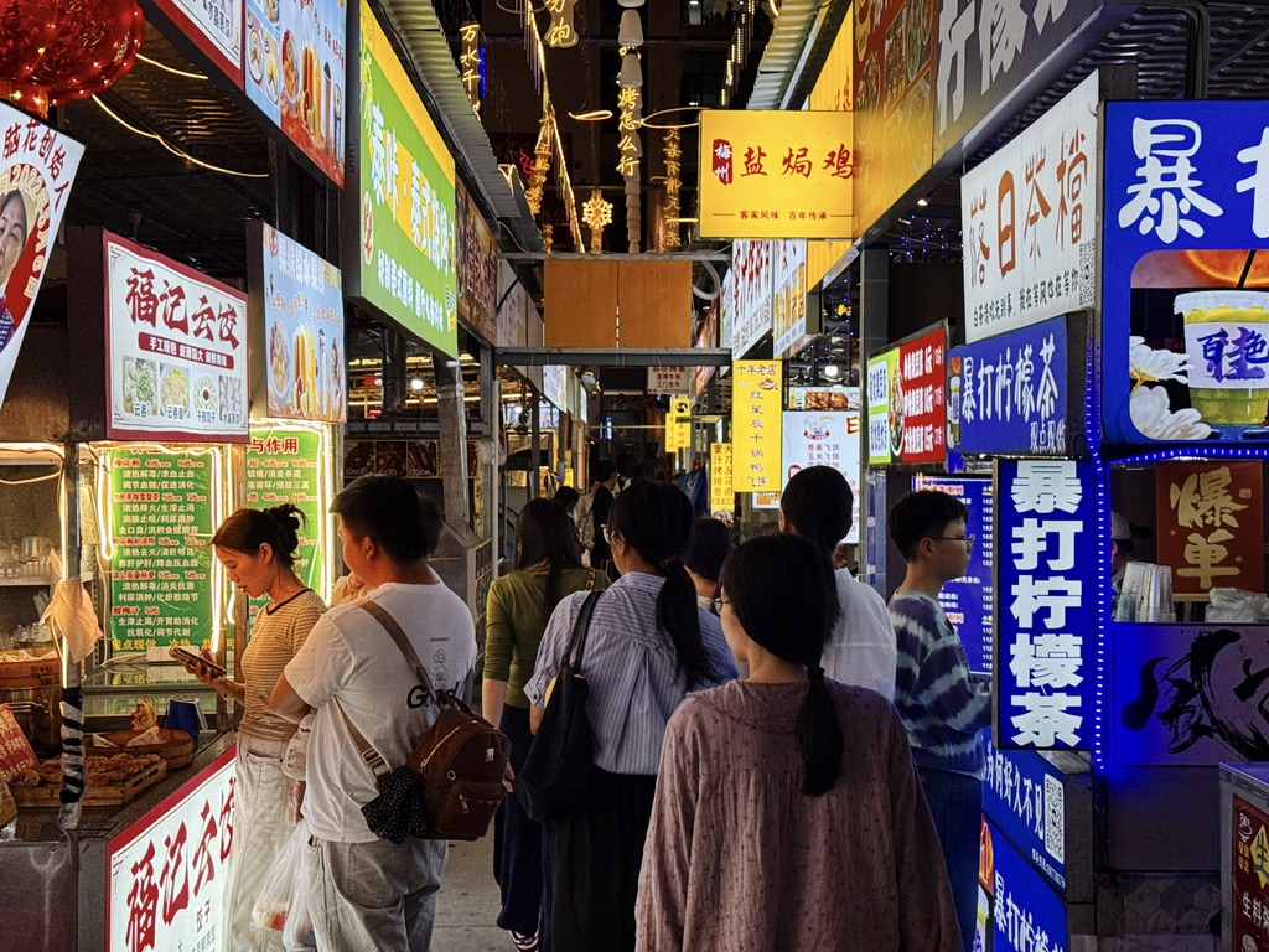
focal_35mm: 48
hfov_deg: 39.7
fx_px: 1760
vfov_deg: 30.3
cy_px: 476
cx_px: 634
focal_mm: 6.76
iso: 50
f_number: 1.78
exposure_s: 1/148
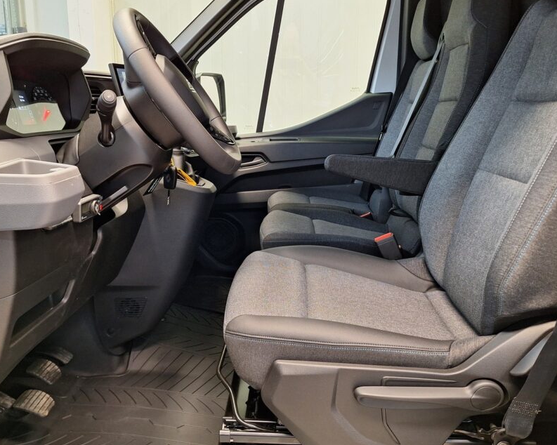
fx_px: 478
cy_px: 199
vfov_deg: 49.9
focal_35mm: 29
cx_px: 249
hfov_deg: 60.3
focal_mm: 5.54
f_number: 1.8
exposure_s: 1/33
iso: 200
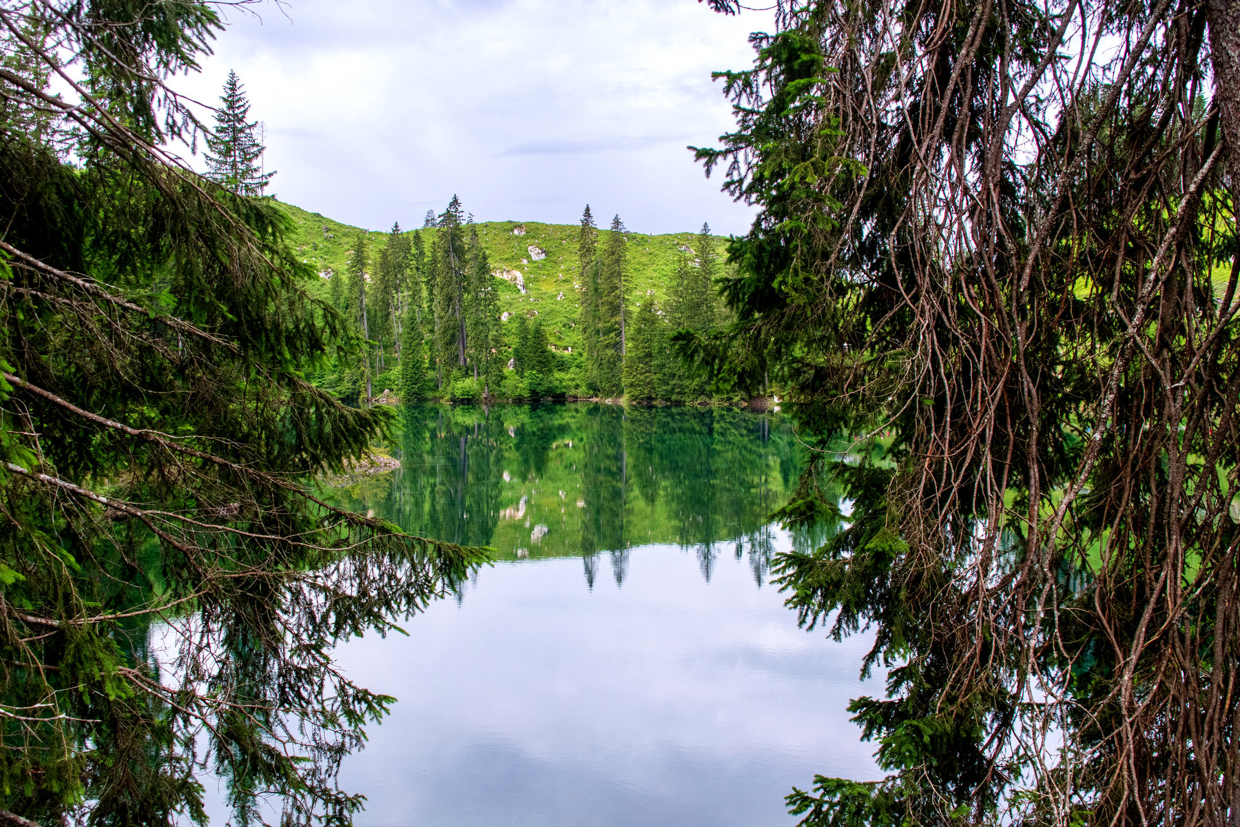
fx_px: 1447
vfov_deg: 31.9
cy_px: 414
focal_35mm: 42
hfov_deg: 46.4
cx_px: 620
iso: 800
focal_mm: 28
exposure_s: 1/1600
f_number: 7.1
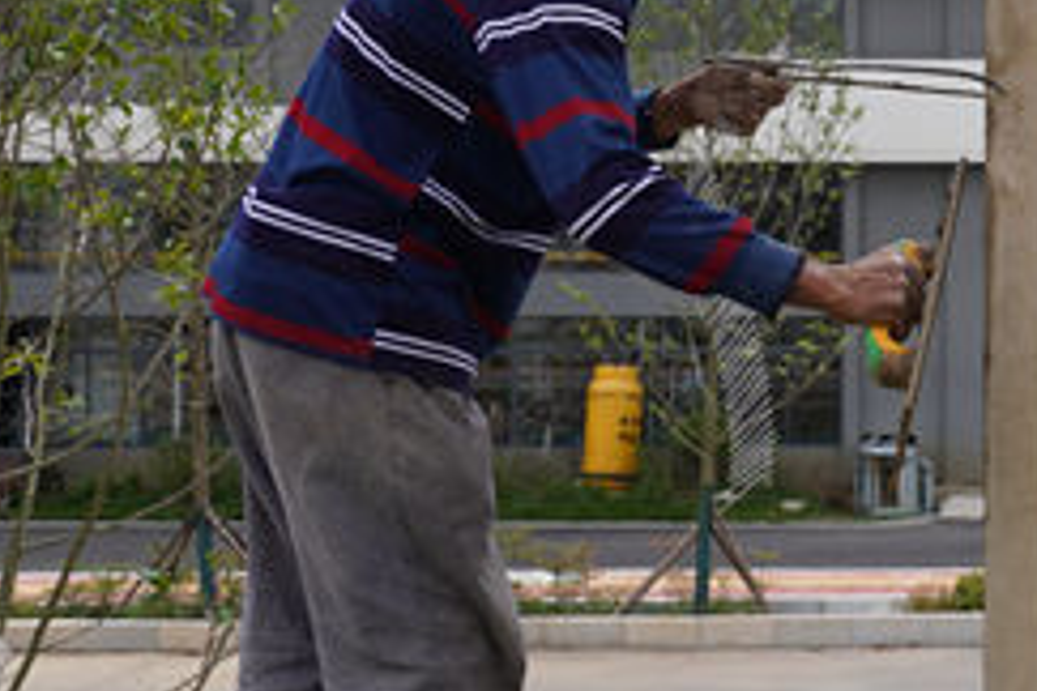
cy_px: 183
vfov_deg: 15.3
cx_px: 1195
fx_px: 2563
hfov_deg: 21.5
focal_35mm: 89
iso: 100
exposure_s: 1/800
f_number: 3.5
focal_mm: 20
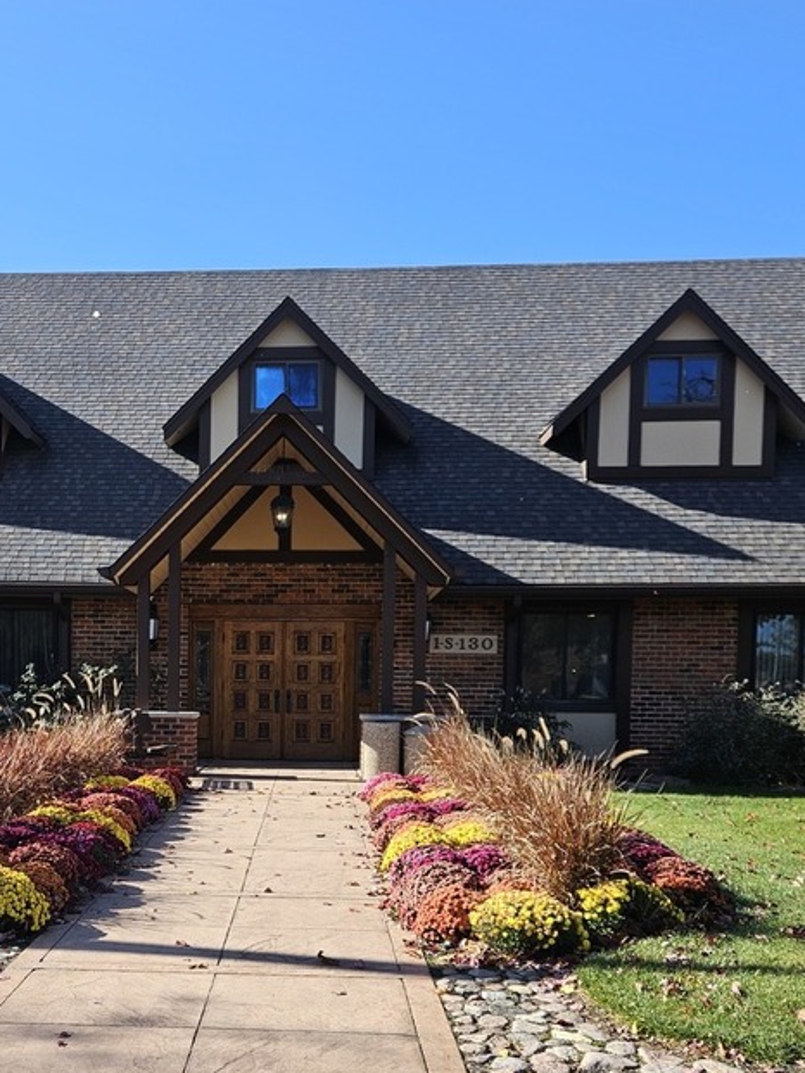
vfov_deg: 45.6
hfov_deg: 35.4
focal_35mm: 40
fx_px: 1240
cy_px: 764
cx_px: 237
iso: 25
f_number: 1.8
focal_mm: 5.4
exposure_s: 1/880
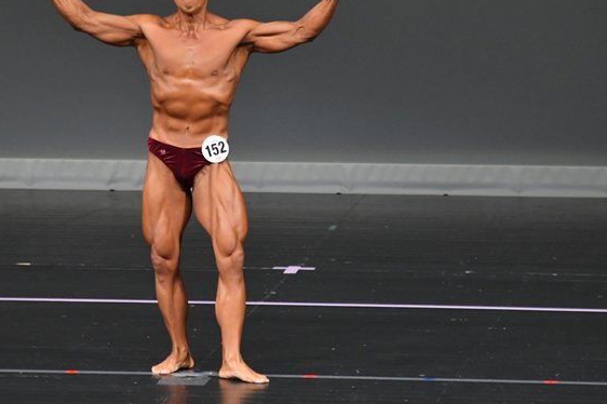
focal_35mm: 476
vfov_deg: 2.9
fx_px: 8021
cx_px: 223
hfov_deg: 4.3
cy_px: 172
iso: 4000
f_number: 5.6
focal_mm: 230
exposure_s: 1/400
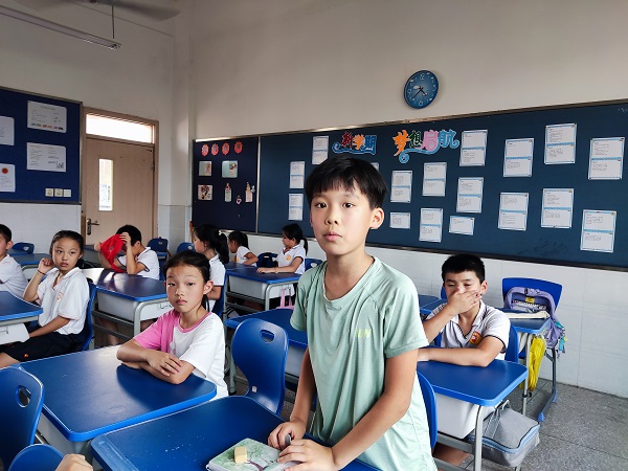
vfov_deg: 54.9
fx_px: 454
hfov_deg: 69.4
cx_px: 314
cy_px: 236
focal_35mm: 25
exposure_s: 1/50
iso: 120
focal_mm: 4.71
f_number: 1.79
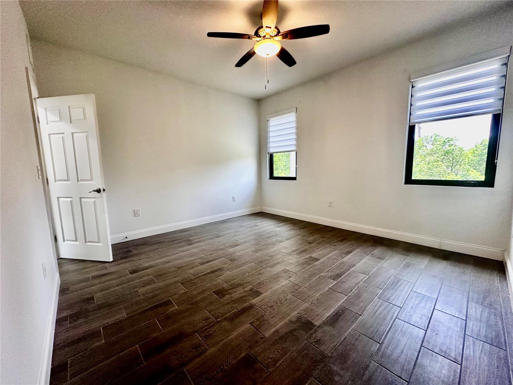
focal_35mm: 14
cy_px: 192
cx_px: 256
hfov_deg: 102.1
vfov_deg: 85.7
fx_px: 207
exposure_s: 1/120
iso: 250
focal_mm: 2.22
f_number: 2.2
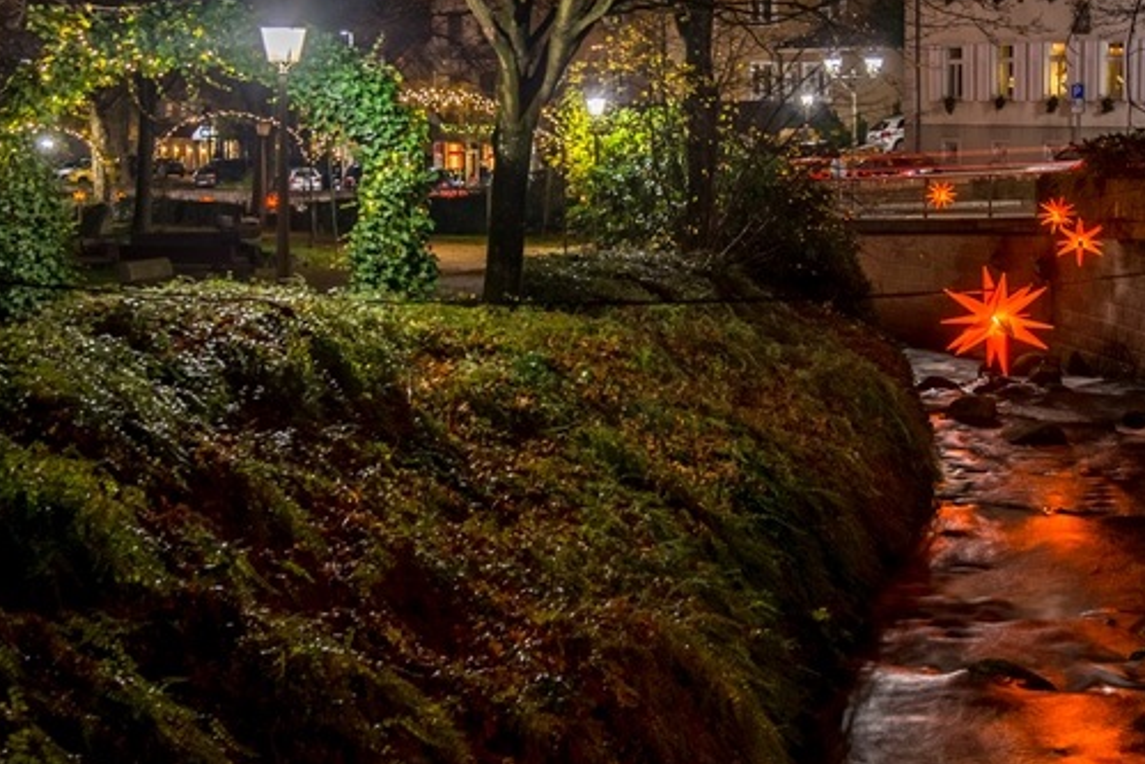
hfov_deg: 26.3
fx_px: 2450
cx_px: 624
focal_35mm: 77
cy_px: 245
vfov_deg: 17.7
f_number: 5.6
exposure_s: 1/15
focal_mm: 48
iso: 400
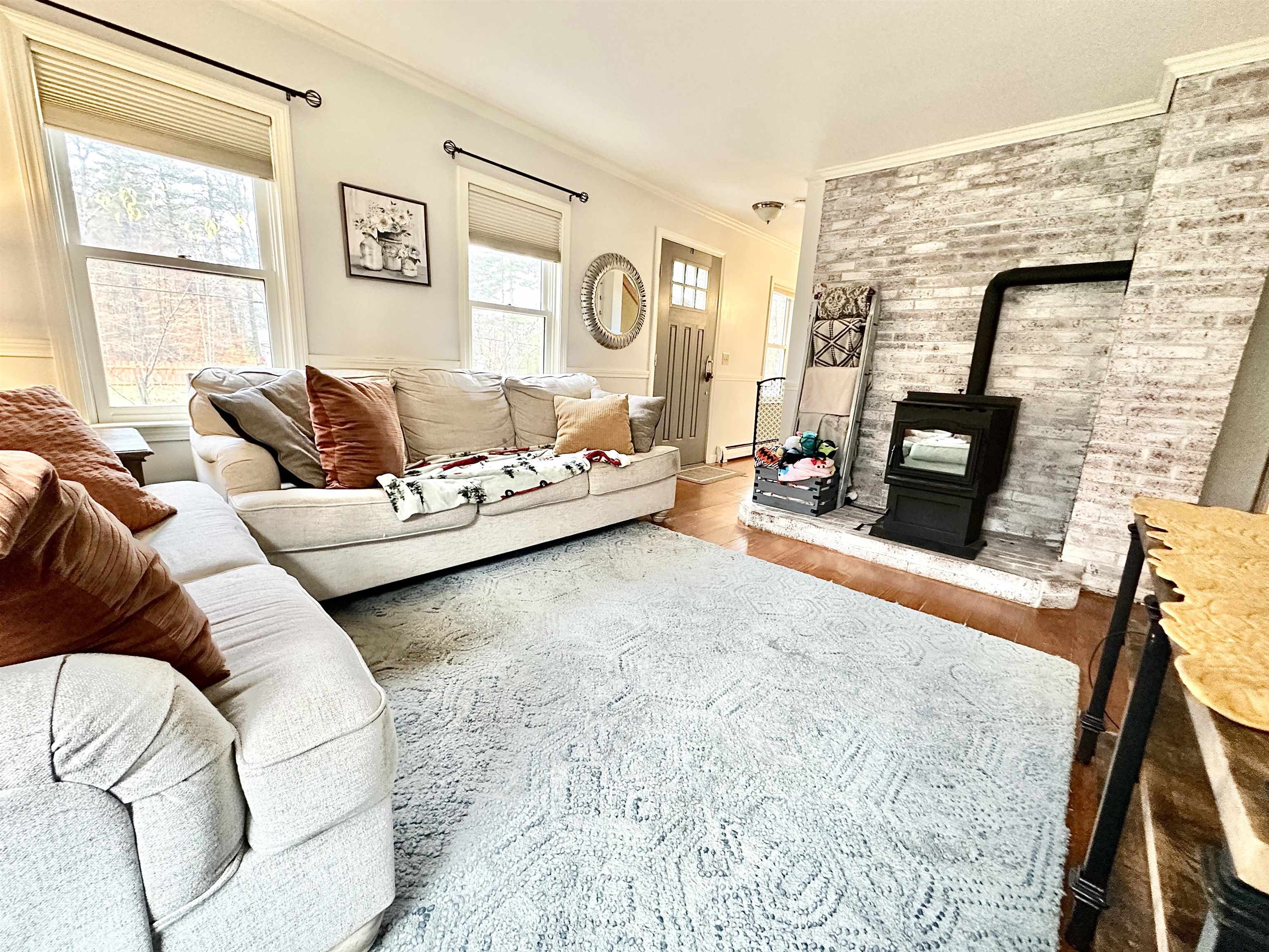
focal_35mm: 14
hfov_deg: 102.1
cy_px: 476
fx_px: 513
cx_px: 634
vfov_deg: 85.7
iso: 500
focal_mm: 2.22
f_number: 2.2
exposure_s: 1/60
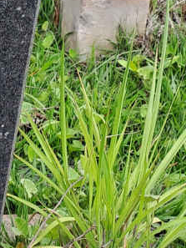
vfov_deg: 18.9
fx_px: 723
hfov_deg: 13.0
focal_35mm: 101
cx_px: -173
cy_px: -6
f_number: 1.8
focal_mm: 4.65
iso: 32
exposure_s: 1/204
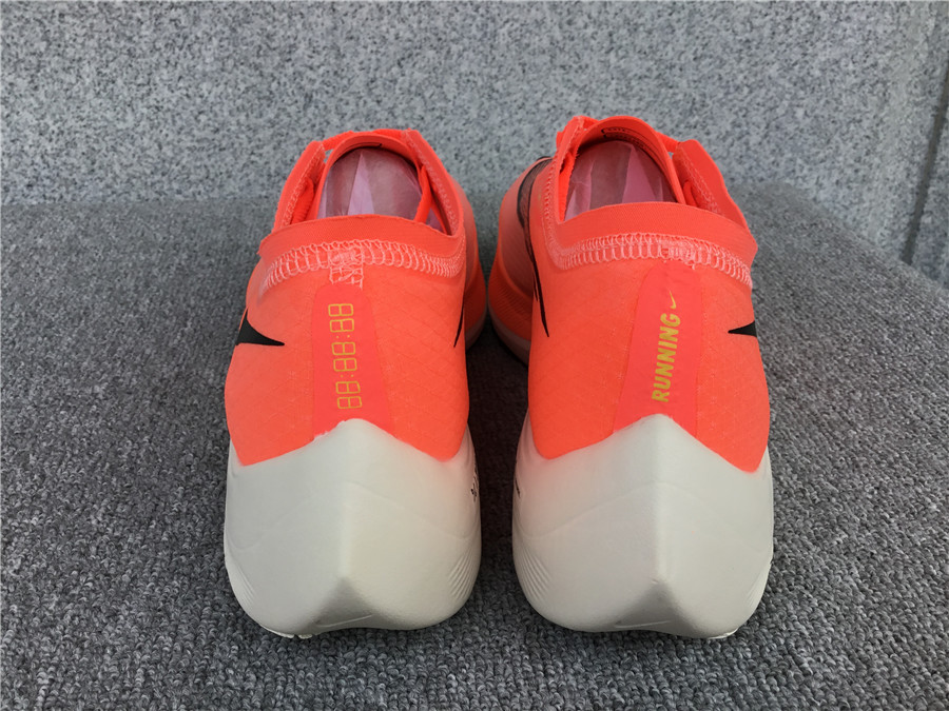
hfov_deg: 58.4
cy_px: 356
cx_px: 474
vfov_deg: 45.4
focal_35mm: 31
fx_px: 850
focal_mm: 3.3
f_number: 2.4
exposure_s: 1/452
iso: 25
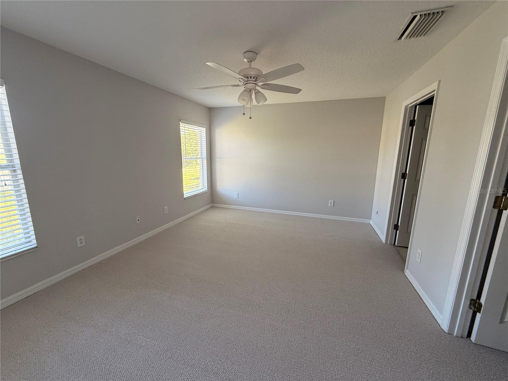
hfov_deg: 102.1
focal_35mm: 14
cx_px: 254
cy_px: 190
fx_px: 205
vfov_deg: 85.7
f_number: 2.2
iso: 125
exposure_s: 1/99
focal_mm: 2.22
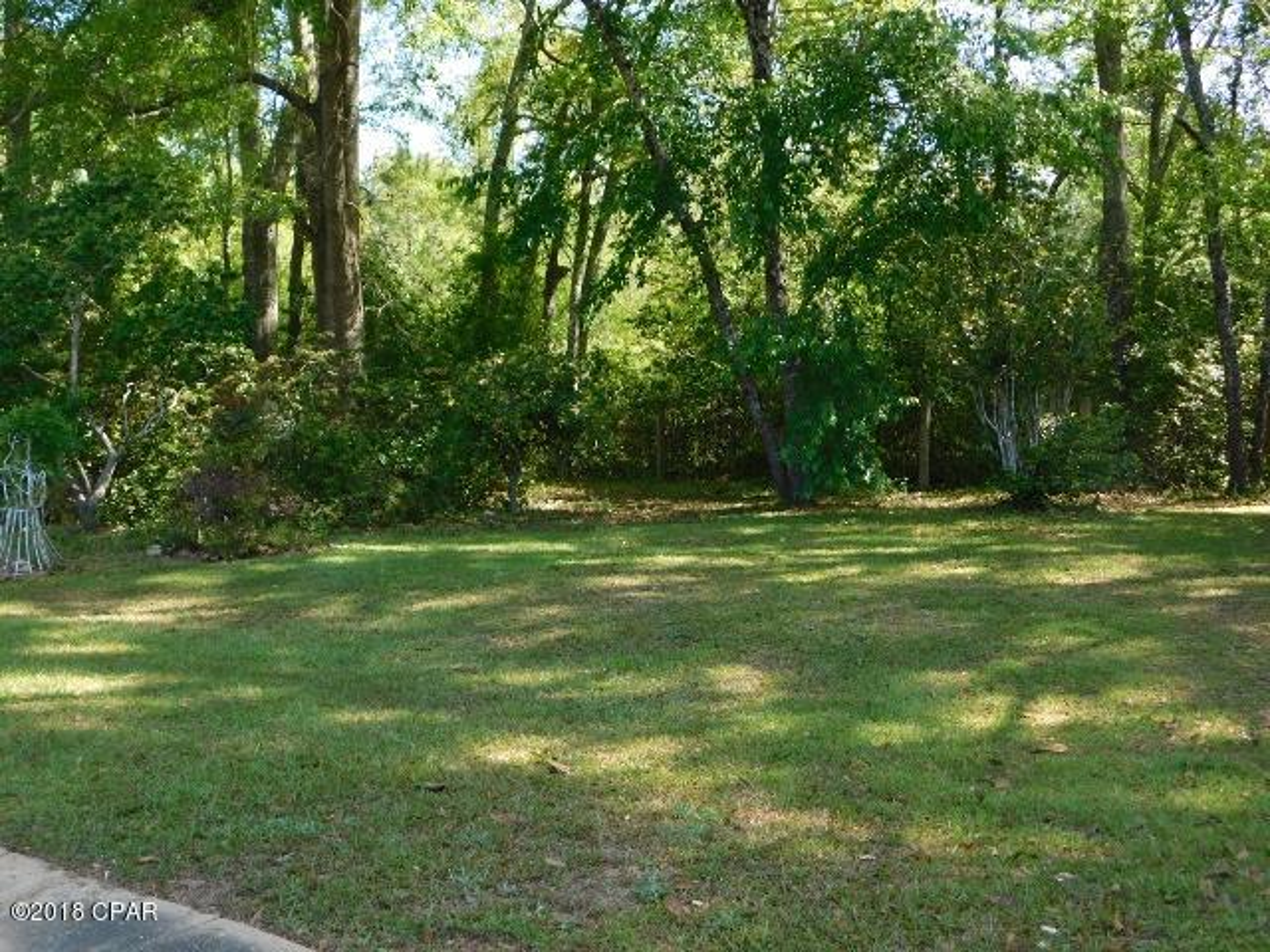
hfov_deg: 46.8
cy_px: 476
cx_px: 635
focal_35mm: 40
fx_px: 1468
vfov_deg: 36.0
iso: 125
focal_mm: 7.1
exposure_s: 1/160
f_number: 3.6
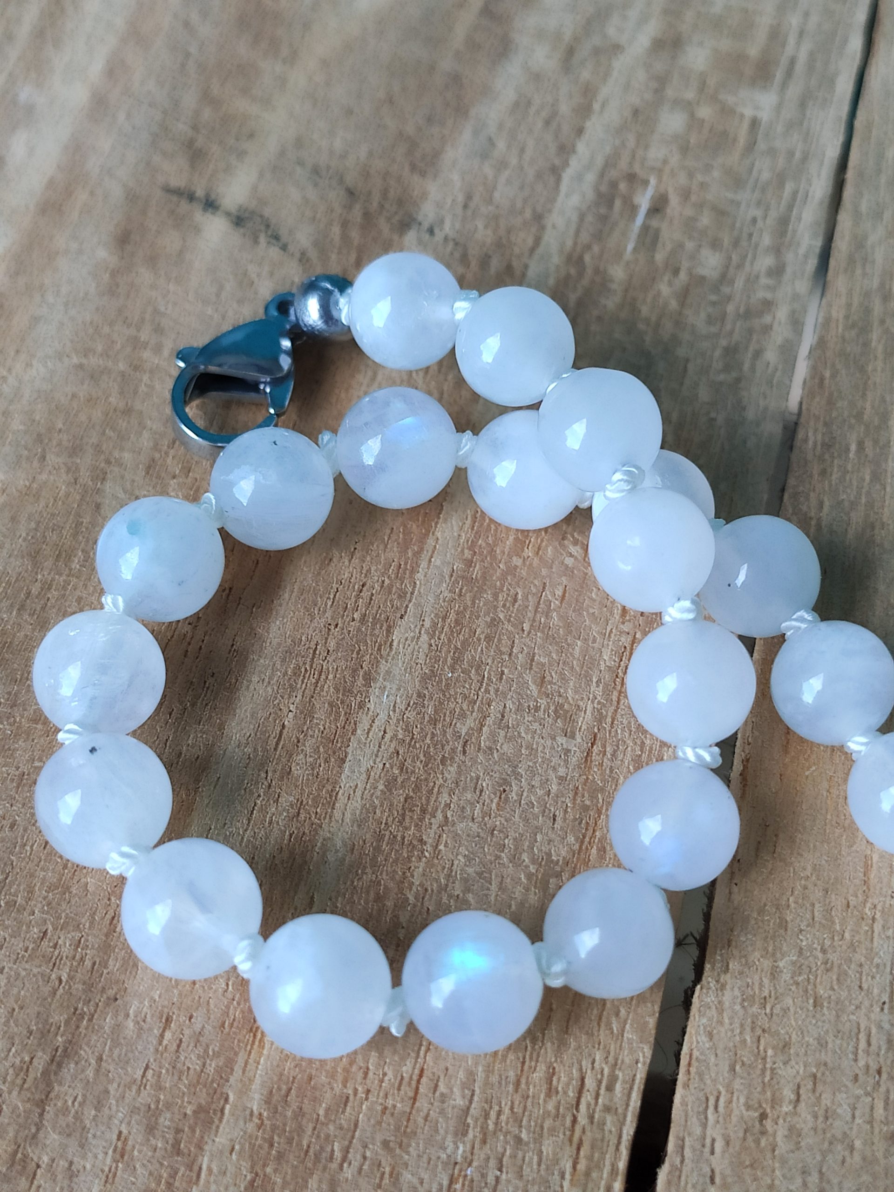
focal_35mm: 26
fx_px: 895
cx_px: 447
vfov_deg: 67.3
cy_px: 596
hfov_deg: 53.1
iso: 430
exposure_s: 1/50
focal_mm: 4.77
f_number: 1.75
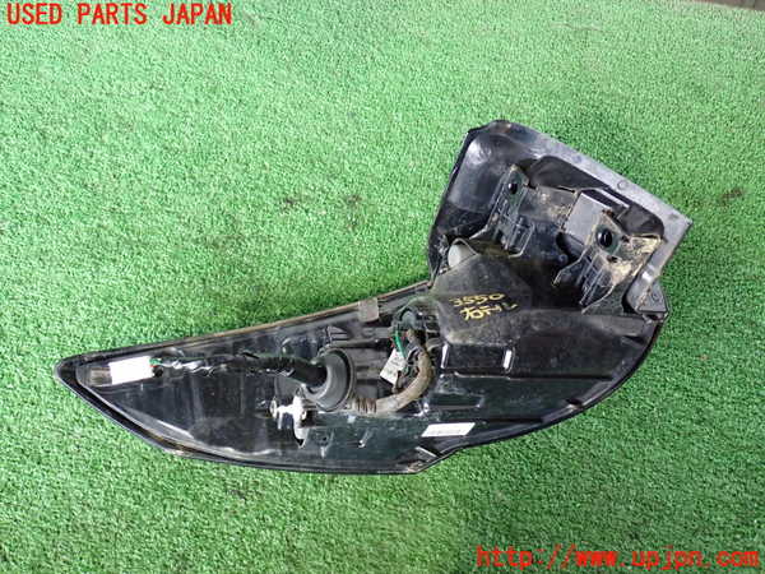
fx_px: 707
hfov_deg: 56.8
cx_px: 382
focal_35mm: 32
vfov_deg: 44.2
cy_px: 287
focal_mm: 5.79
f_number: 2.4
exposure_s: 1/30
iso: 500
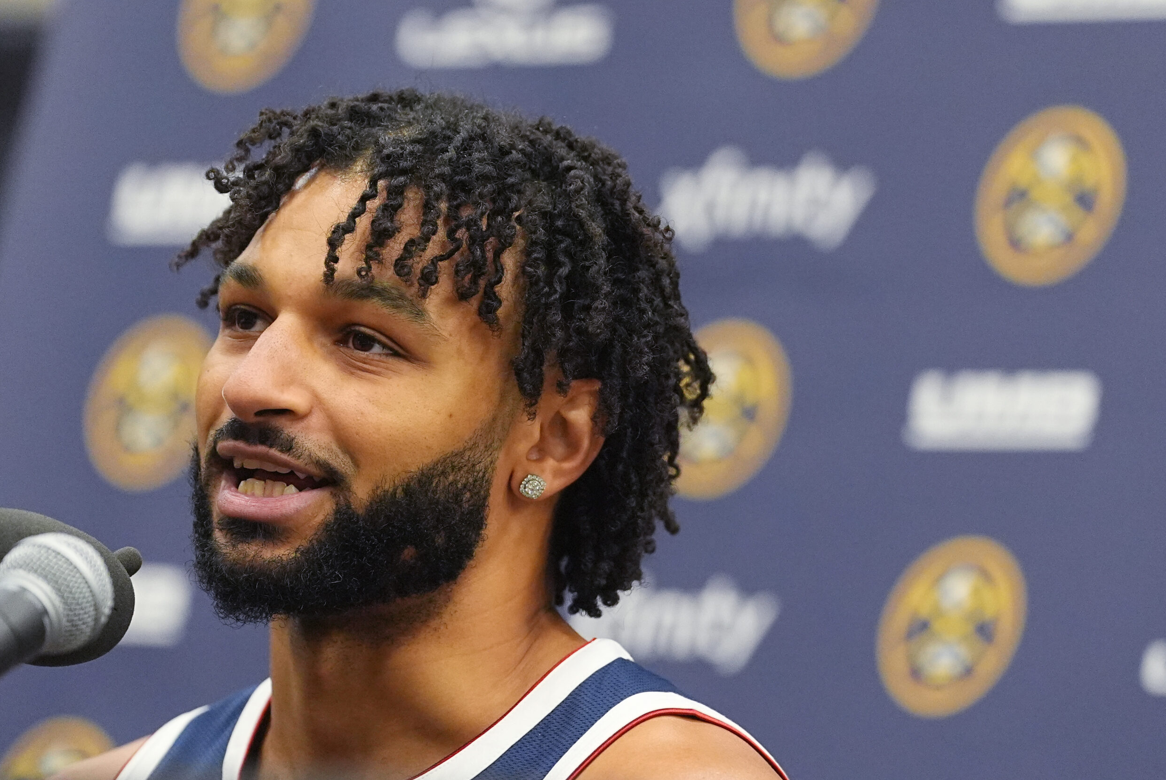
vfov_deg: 4.4
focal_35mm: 310
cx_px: 598
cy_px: 401
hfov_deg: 6.6
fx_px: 10050
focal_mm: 200
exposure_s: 1/400
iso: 4000
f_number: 3.2
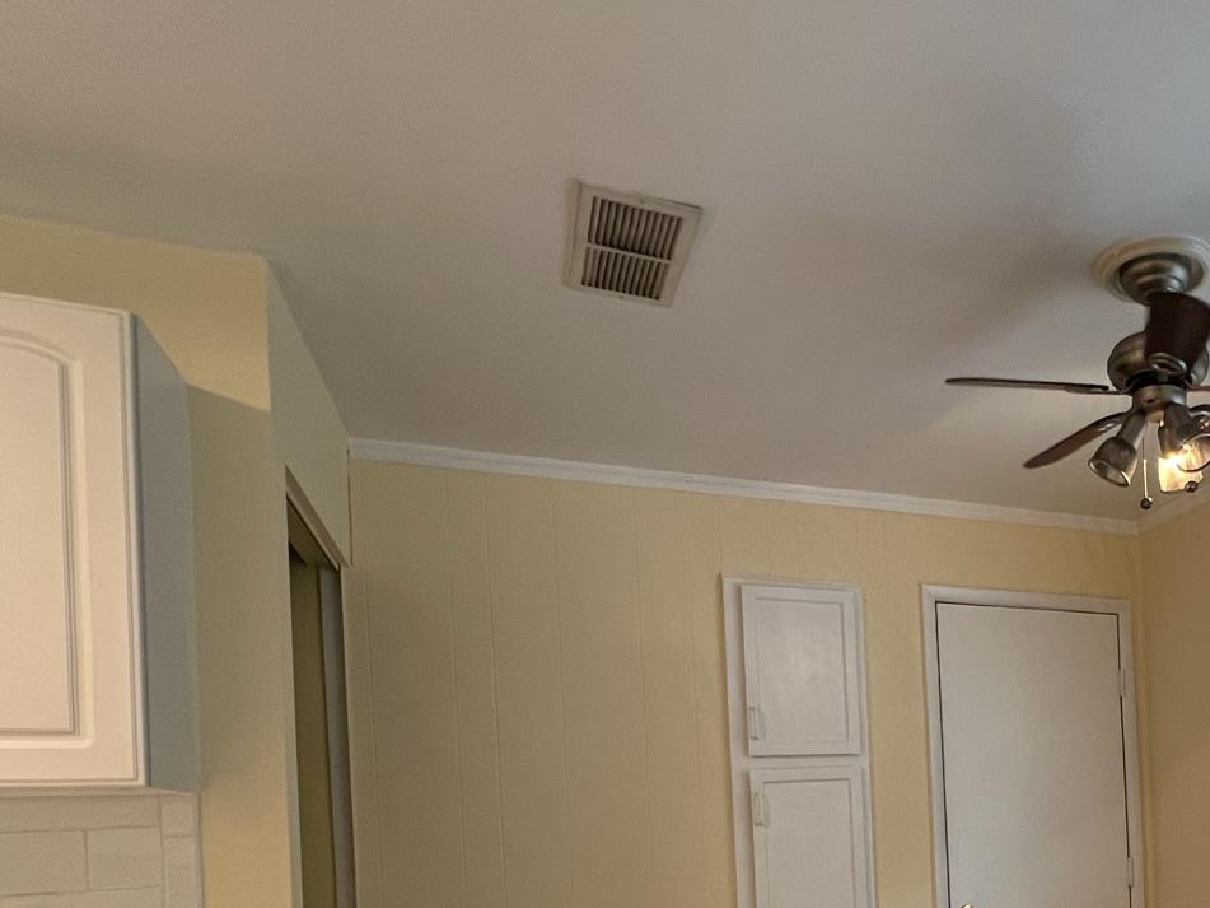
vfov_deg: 45.2
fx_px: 979
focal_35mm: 28
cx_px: 1070
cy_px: 816
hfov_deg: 55.7
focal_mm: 1.57
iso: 125
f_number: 1.8
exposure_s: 1/60
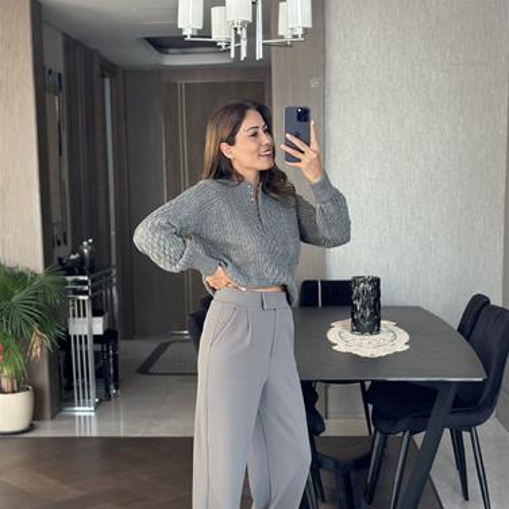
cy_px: 339
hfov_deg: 30.0
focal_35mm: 57
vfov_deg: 29.8
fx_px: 948
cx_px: 255
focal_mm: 6.86
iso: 125
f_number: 1.78
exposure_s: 1/90
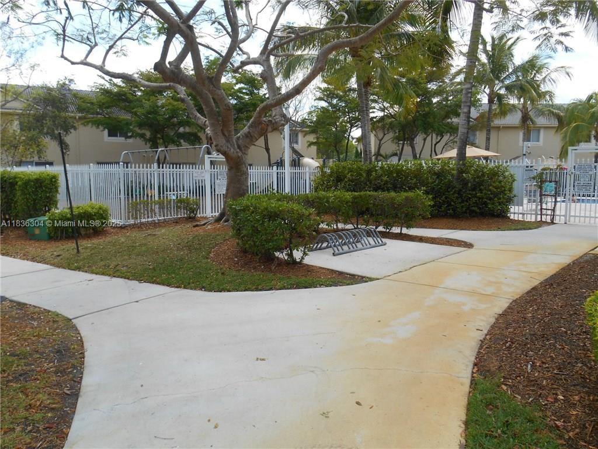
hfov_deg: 67.3
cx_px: 299
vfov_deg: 53.1
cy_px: 224
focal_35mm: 26
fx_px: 449
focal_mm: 4.7
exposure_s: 1/400
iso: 80
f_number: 3.4
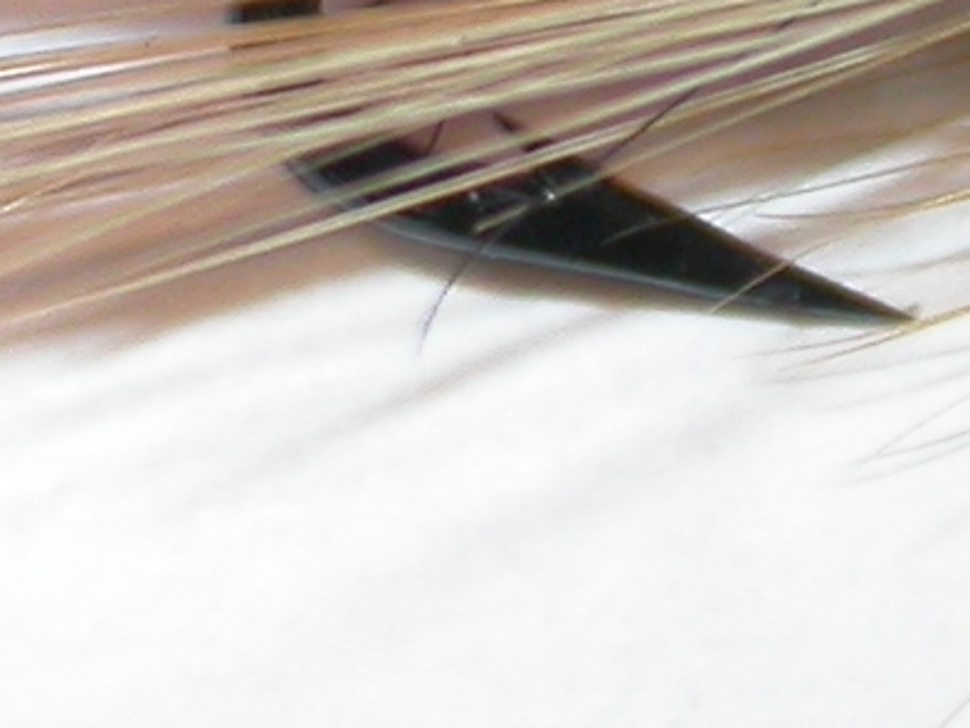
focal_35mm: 416
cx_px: 17
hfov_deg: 4.8
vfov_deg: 3.6
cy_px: -474
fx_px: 11661
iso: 100
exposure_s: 1/76.2
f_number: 3.3
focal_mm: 14.9
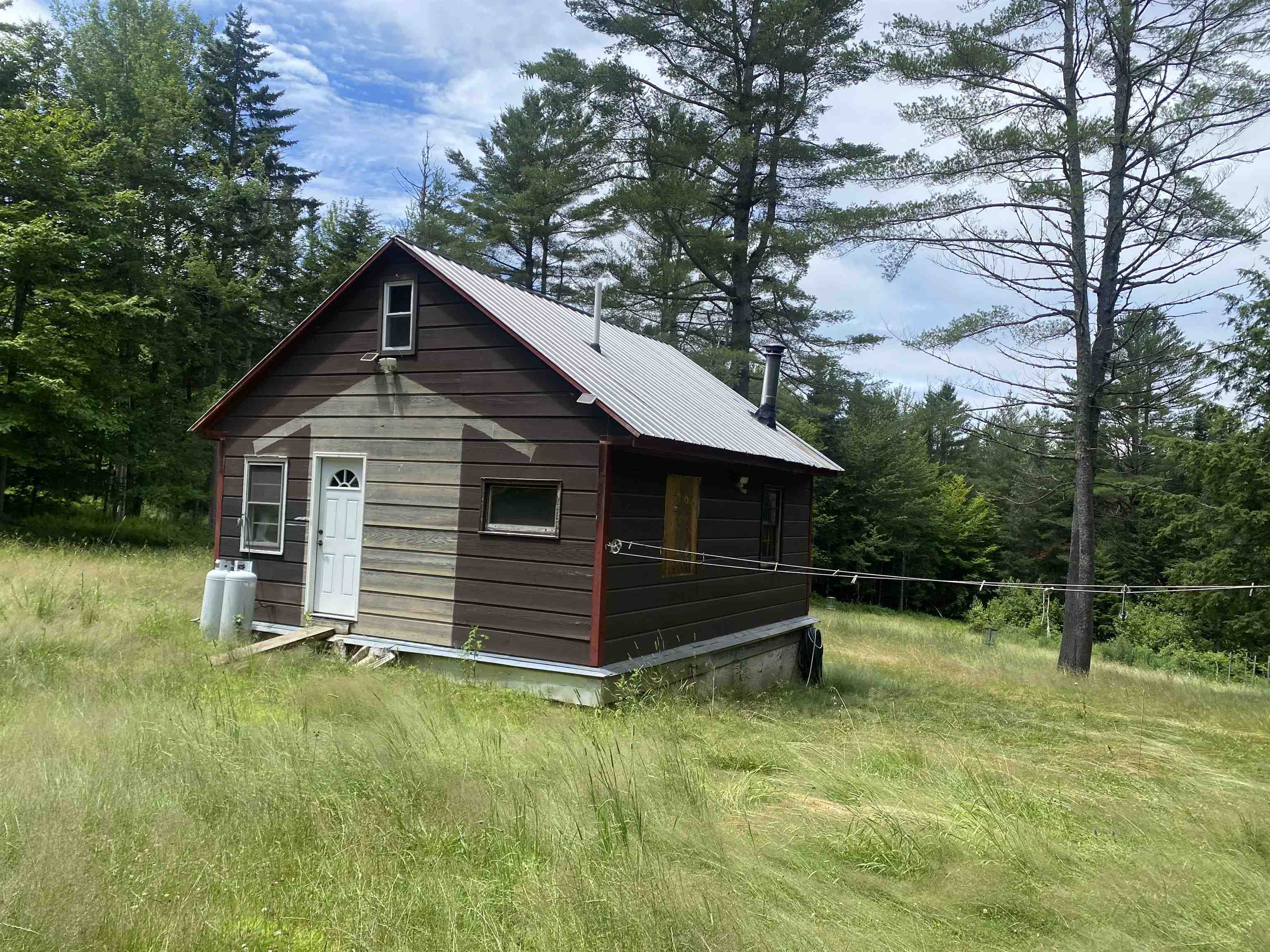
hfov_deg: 67.3
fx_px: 954
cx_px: 635
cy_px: 476
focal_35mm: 26
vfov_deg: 53.1
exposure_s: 1/1961
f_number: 1.8
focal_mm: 4.25
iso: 32
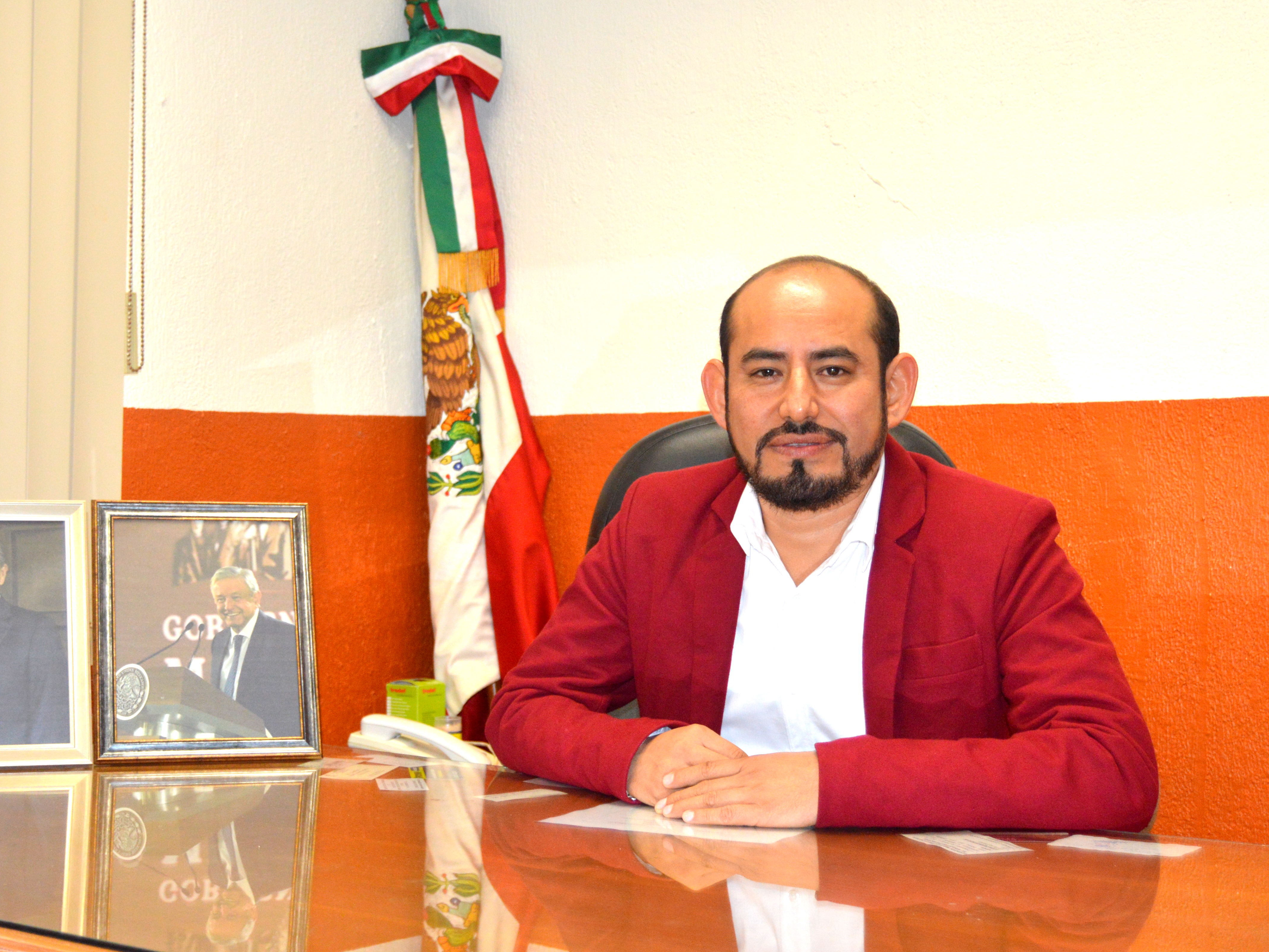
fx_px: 1943
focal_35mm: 53
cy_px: 392
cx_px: 491
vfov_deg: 27.5
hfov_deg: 36.0
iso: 640
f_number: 4
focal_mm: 26
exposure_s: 1/60
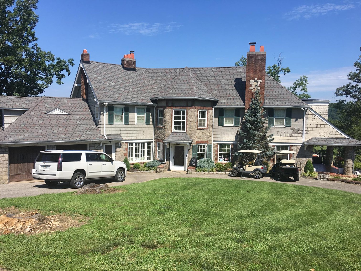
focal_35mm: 29
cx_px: 180
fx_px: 302
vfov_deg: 48.2
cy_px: 136
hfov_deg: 61.7
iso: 25
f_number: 2.2
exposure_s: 1/1637
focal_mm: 4.15
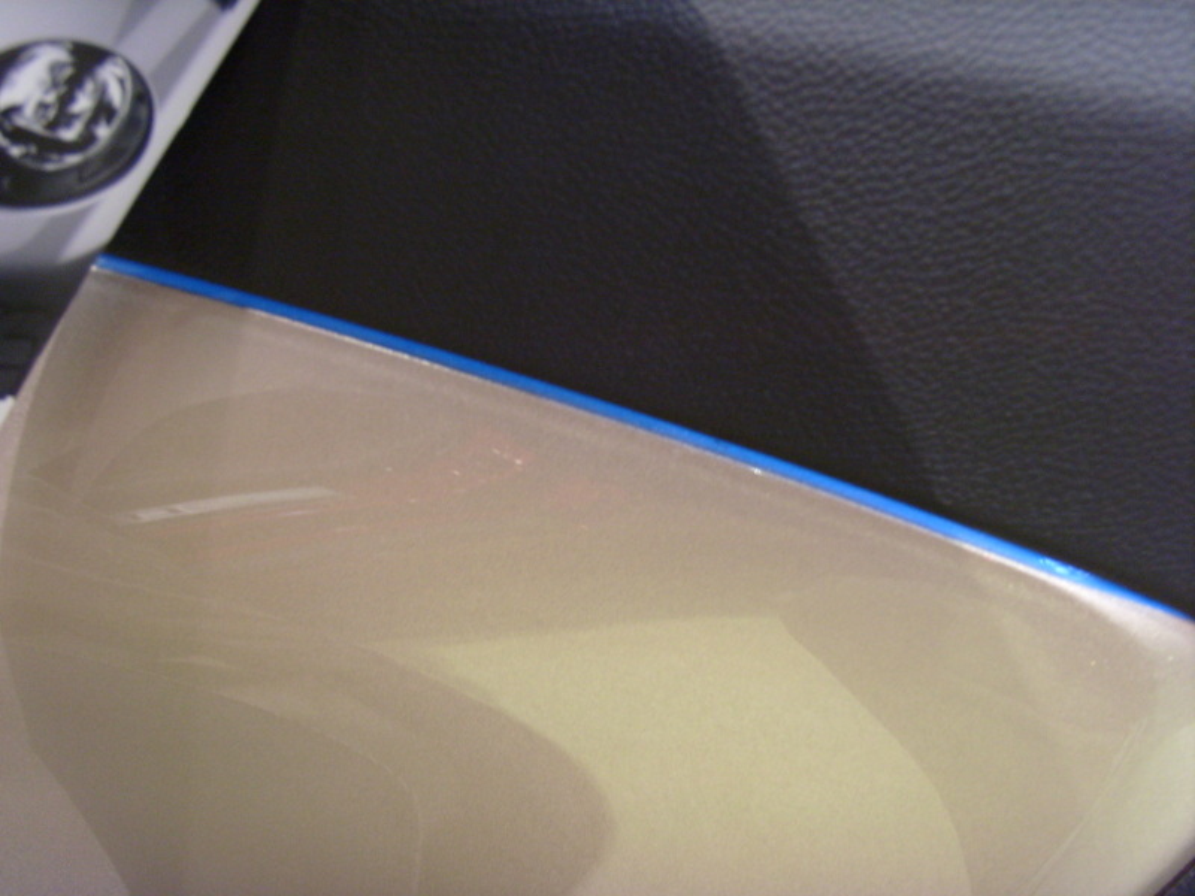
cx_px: 598
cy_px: 448
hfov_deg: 51.4
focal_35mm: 36
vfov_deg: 39.7
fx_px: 1243
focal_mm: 6
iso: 200
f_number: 3.5
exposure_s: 1/20
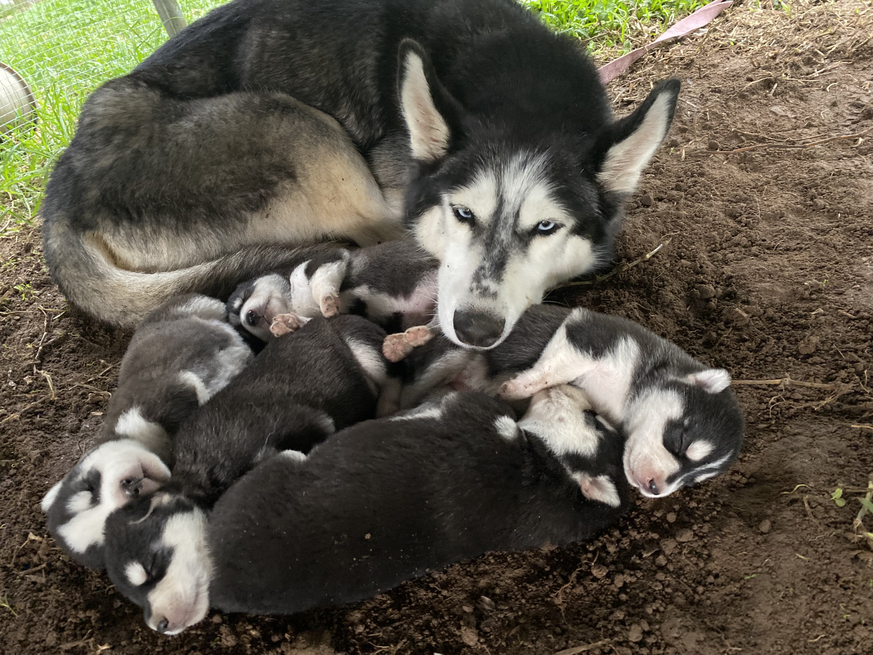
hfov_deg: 67.3
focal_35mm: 26
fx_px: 656
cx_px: 436
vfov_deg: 53.1
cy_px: 328
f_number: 1.8
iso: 800
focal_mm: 4.25
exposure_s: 1/30
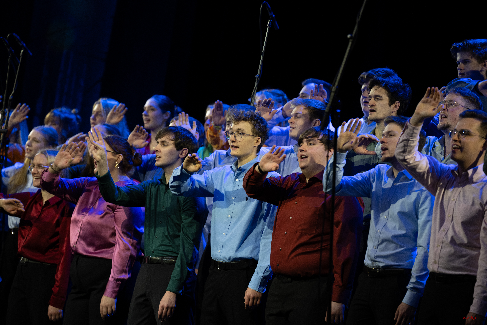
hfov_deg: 10.3
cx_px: 244
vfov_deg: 6.9
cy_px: 162
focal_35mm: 200
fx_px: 2705
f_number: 4
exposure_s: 1/160
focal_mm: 200
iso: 1000
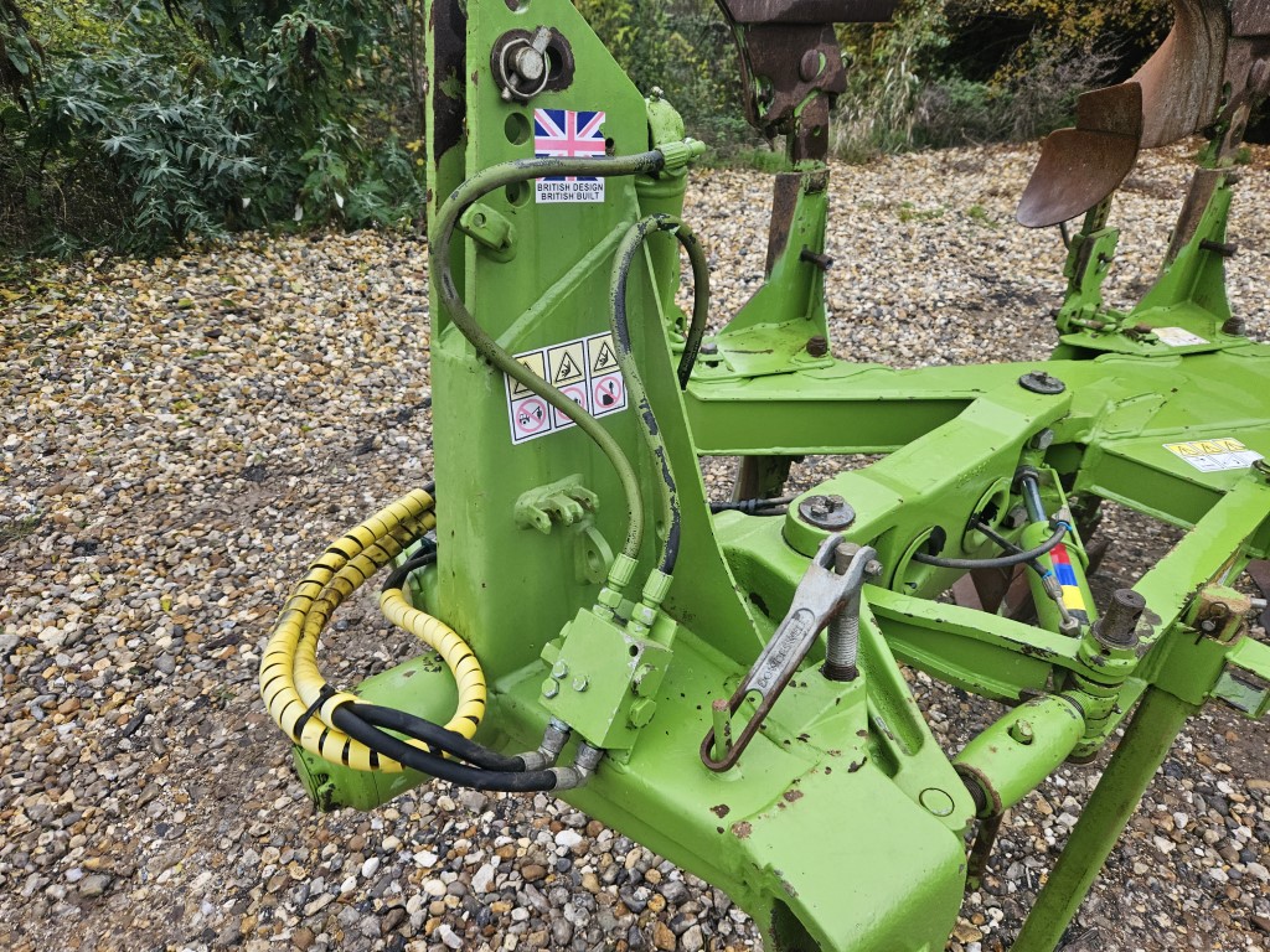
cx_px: 635
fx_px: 844
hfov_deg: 73.9
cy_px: 476
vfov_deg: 58.9
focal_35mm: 23
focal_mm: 5.4
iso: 64
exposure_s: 1/129
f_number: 1.8
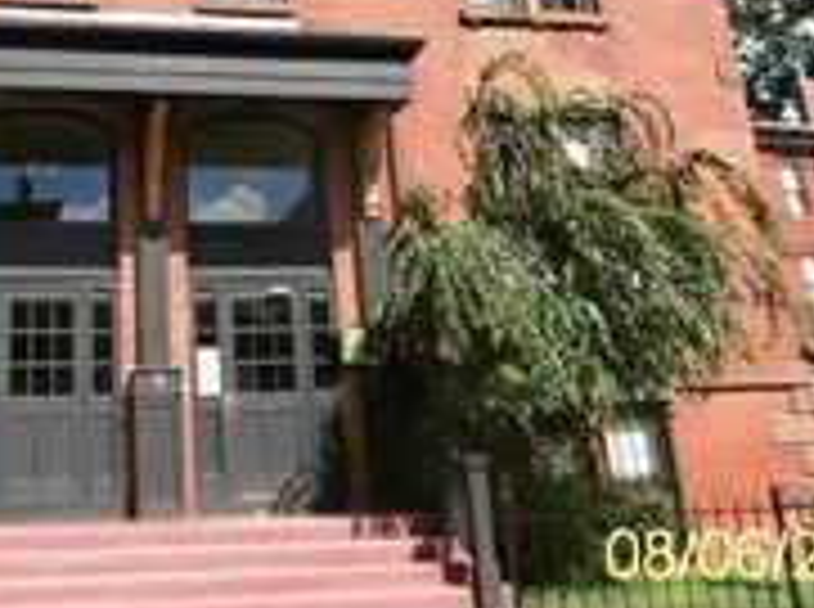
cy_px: 86
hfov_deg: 39.6
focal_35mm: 46
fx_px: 1080
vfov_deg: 30.3
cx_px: 157
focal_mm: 4.2
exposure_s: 1/1000
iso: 100
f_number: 3
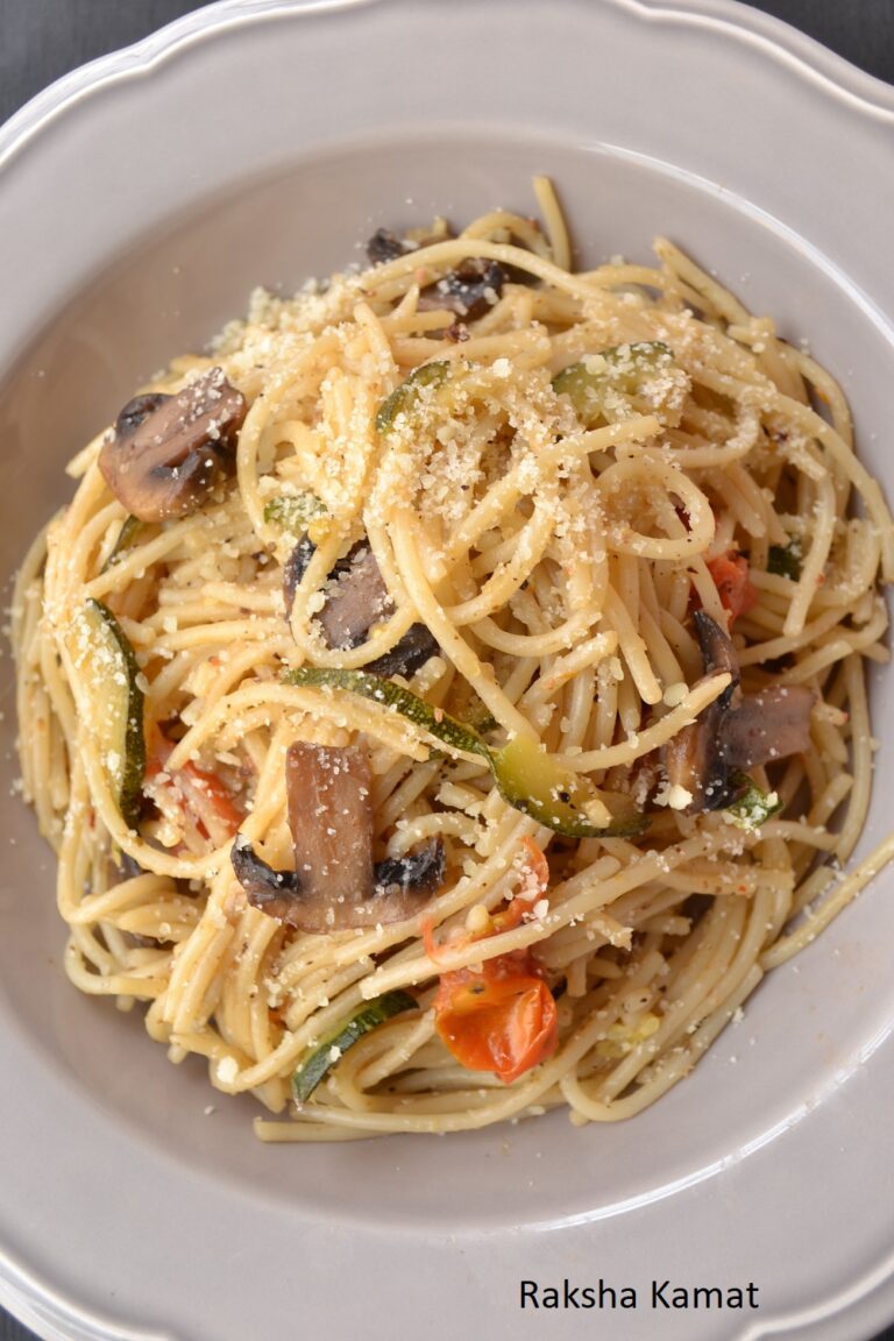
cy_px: 670
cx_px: 447
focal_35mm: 36
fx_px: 1341
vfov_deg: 53.1
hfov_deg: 36.9
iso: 100
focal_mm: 24
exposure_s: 1/40
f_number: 5.6
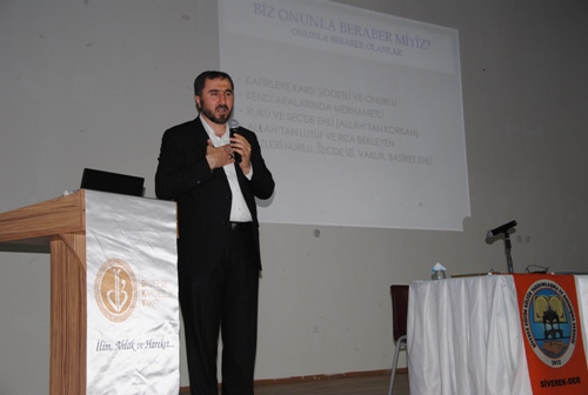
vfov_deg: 23.9
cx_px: 294
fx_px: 933
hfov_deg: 35.0
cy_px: 198
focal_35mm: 57
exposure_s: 1/60
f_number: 4.5
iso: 200
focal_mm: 38
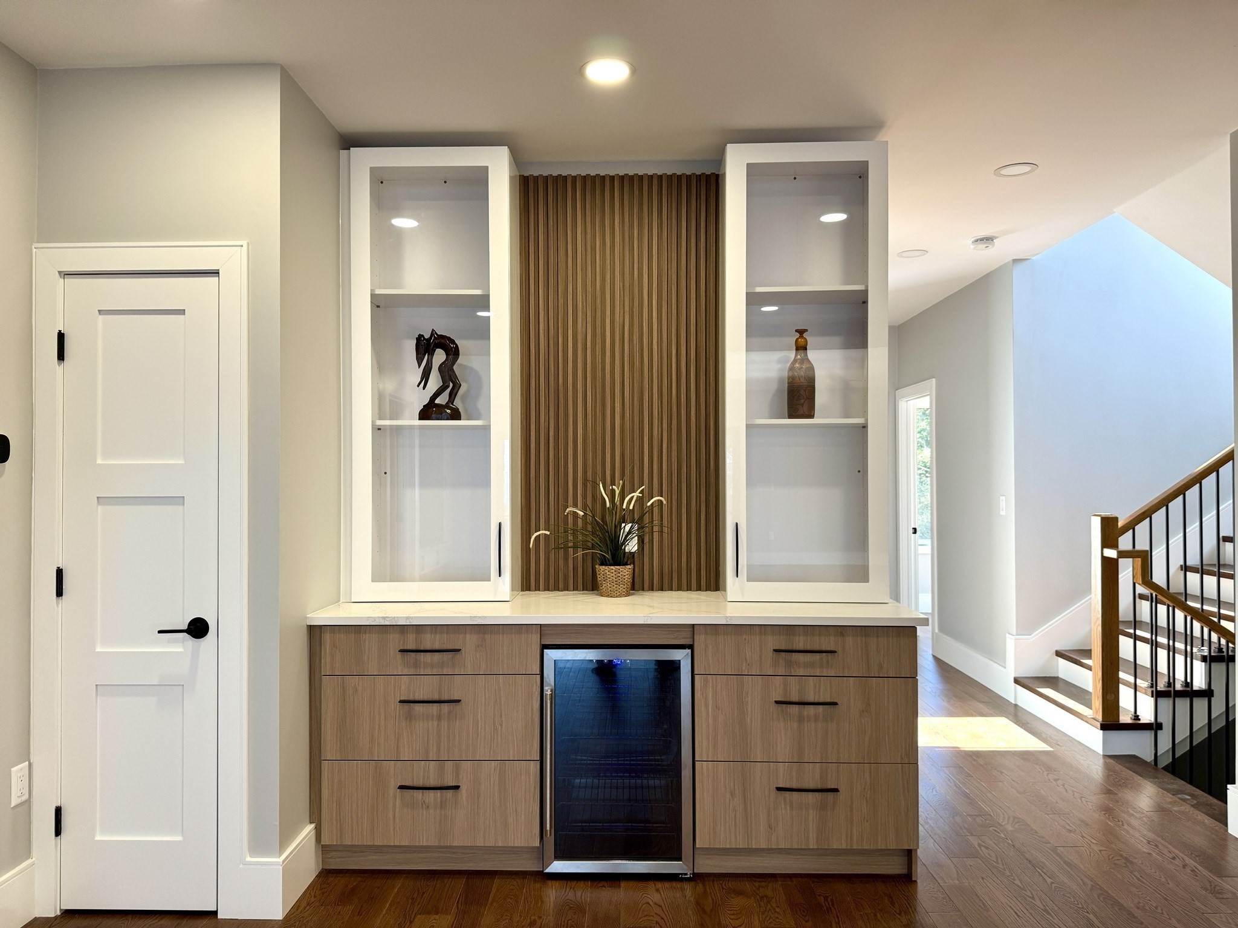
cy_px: 464
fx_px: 858
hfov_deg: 71.6
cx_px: 619
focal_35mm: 24
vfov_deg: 56.8
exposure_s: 1/120
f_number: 1.78
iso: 100
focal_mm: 6.76
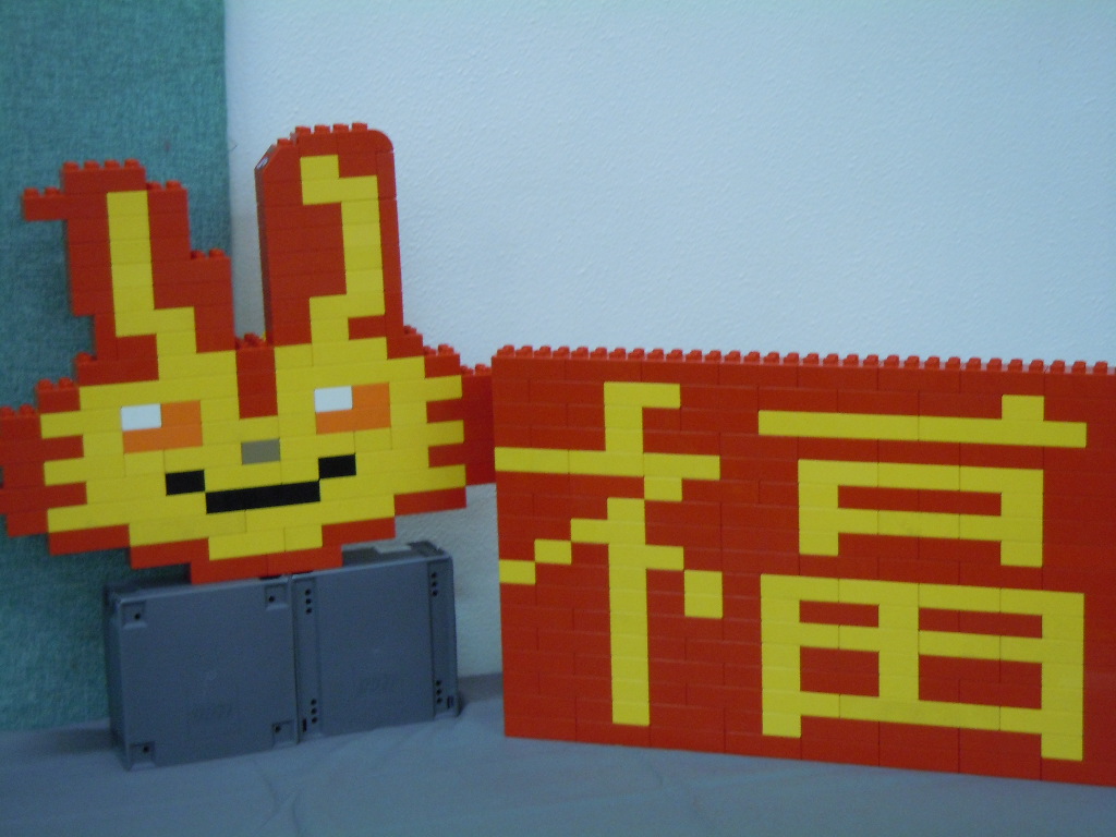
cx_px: 558
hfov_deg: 25.3
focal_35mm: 77
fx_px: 2482
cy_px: 418
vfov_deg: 19.1
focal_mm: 13.9
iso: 400
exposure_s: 1/20
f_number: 4.3
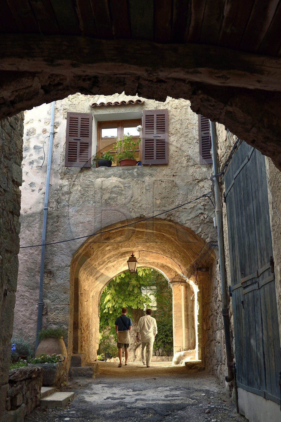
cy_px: 211
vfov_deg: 53.2
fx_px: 422
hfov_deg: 36.8
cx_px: 140
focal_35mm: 36
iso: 1600
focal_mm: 36
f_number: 6.3
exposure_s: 1/100
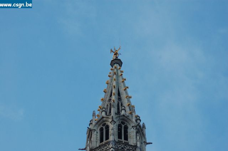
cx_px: 114
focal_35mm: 84
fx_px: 531
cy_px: 76
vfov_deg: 16.2
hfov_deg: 24.2
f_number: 5.6
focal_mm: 56
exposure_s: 1/500
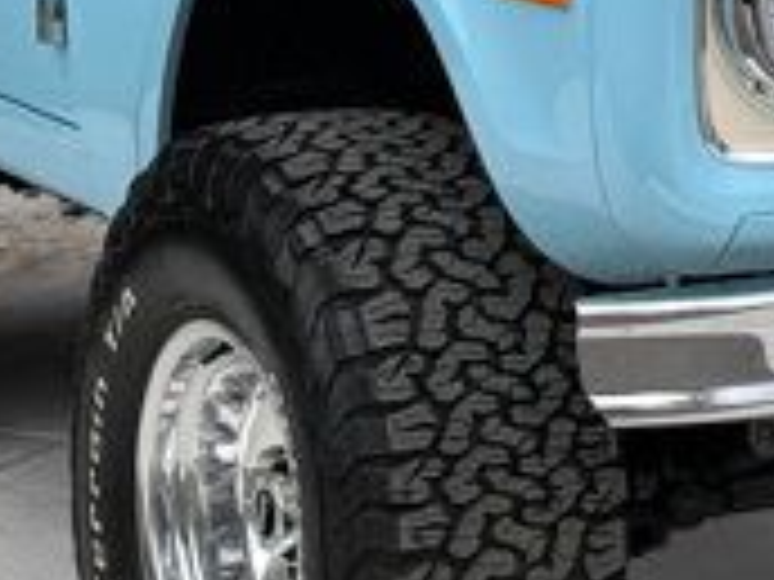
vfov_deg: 8.2
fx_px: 4002
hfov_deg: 11.0
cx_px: 734
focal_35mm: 179
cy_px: -94
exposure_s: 1/1377
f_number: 1.78
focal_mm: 6.76
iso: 80
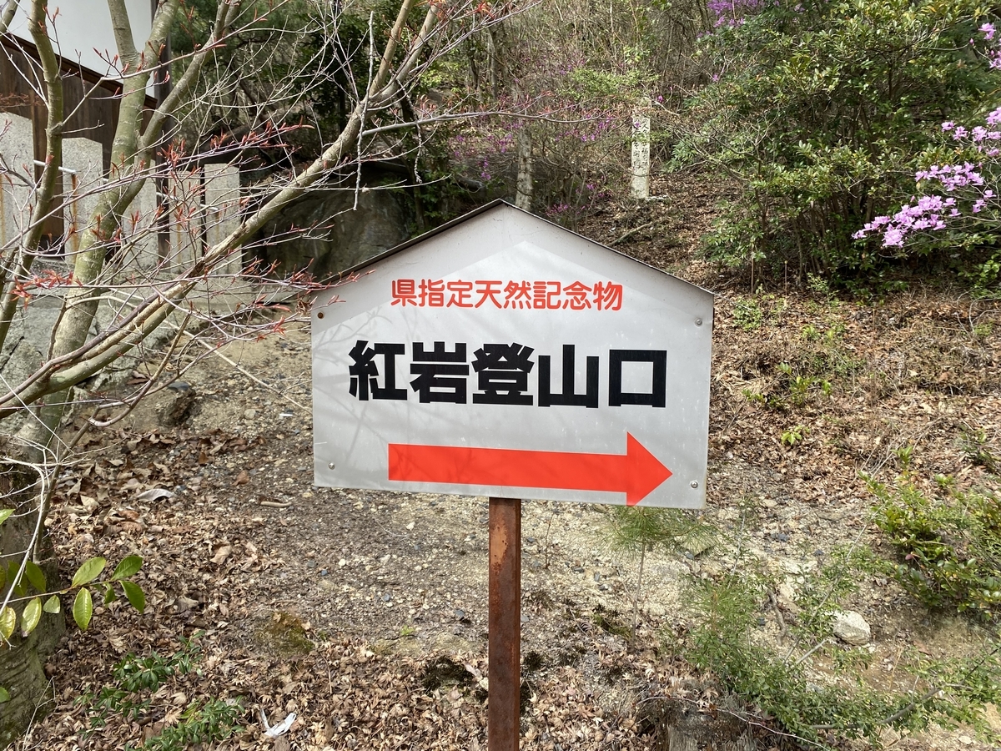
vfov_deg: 53.1
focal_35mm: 26
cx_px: 500
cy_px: 376
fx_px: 752
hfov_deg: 67.3
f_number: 1.8
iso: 32
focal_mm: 4.25
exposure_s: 1/604
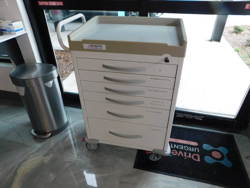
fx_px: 173
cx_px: 125
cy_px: 94
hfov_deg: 71.6
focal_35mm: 24
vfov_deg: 56.8
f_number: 3
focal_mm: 4.1
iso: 125
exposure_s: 1/50
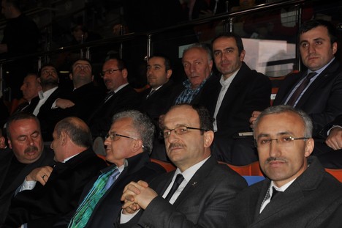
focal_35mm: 82
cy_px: 114
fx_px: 783
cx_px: 171
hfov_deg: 24.6
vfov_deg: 16.5
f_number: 5.3
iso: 200
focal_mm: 55
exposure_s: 1/60
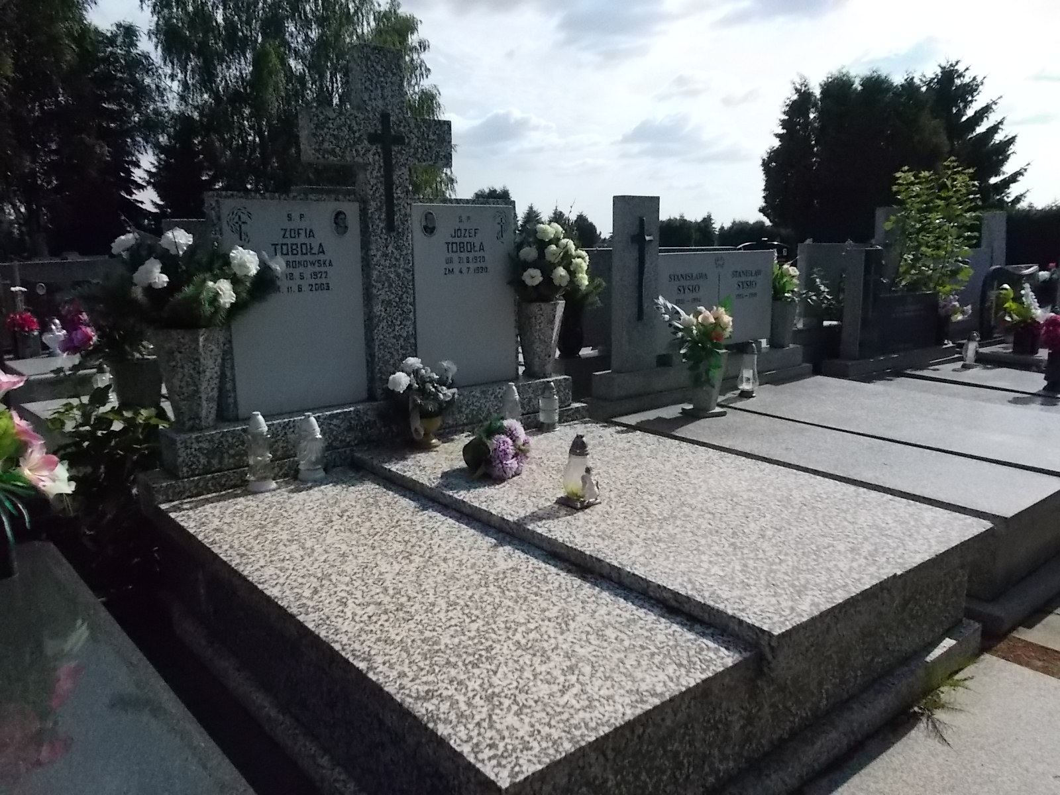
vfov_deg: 53.1
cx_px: 530
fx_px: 796
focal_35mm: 26
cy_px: 398
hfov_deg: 67.3
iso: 400
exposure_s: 1/1250
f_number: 8
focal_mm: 4.6
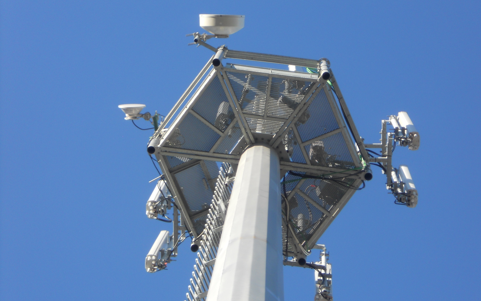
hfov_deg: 16.8
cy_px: 189
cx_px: 260
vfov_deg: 10.6
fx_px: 1626
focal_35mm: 124
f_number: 5.9
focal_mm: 19.6
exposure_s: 1/100
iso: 80
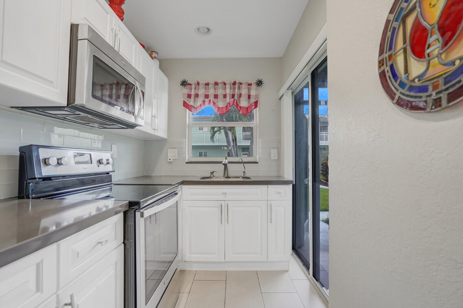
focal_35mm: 16
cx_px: 232
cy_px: 154
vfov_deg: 73.7
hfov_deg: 96.7
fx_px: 206
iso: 800
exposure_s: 1/60
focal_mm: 16
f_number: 5.6
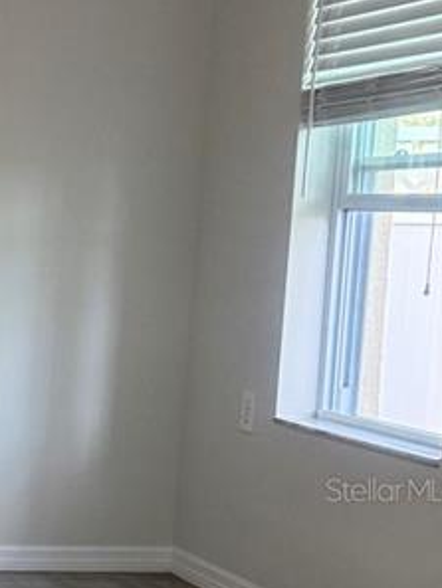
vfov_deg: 20.0
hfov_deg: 13.3
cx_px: -426
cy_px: 489
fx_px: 1650
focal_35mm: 97
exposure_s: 1/66
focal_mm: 6.76
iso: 200
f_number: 1.78
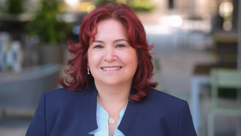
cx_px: 119
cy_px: 69
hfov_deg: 23.9
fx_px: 569
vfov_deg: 13.6
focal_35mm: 89
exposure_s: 1/320
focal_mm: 56
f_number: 2
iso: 160
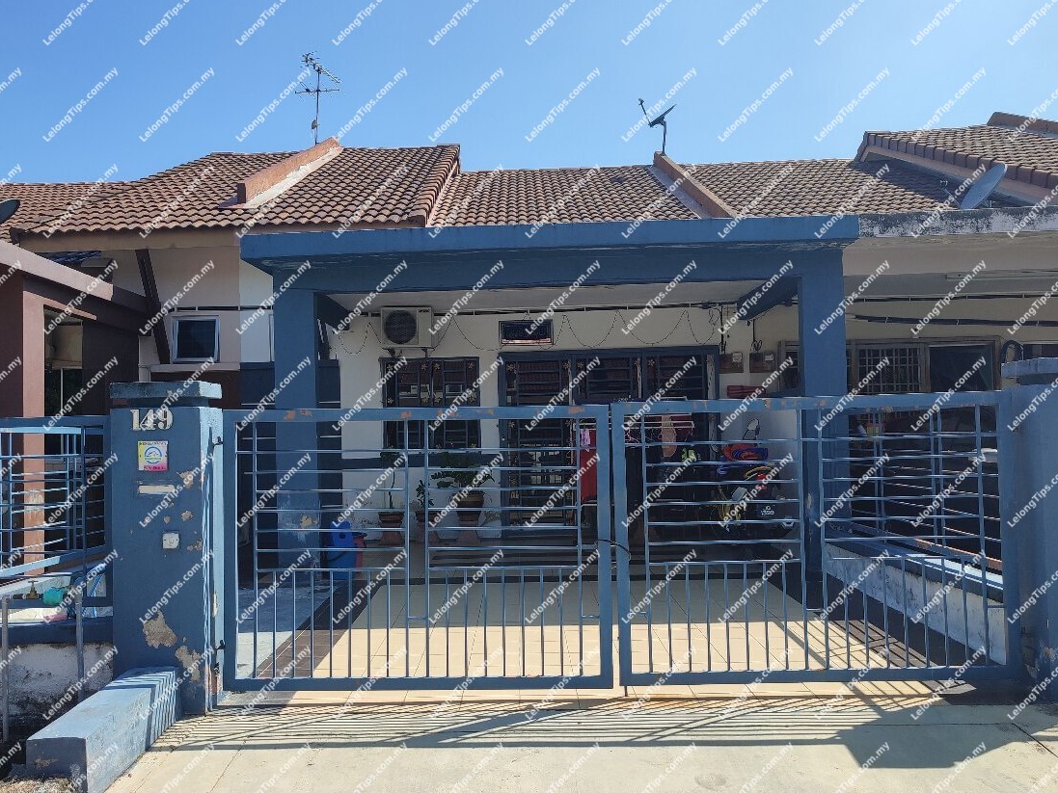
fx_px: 856
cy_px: 404
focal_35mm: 28
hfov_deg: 63.4
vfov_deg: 49.8
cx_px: 528
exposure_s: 1/604
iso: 50
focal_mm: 6.04
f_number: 1.9
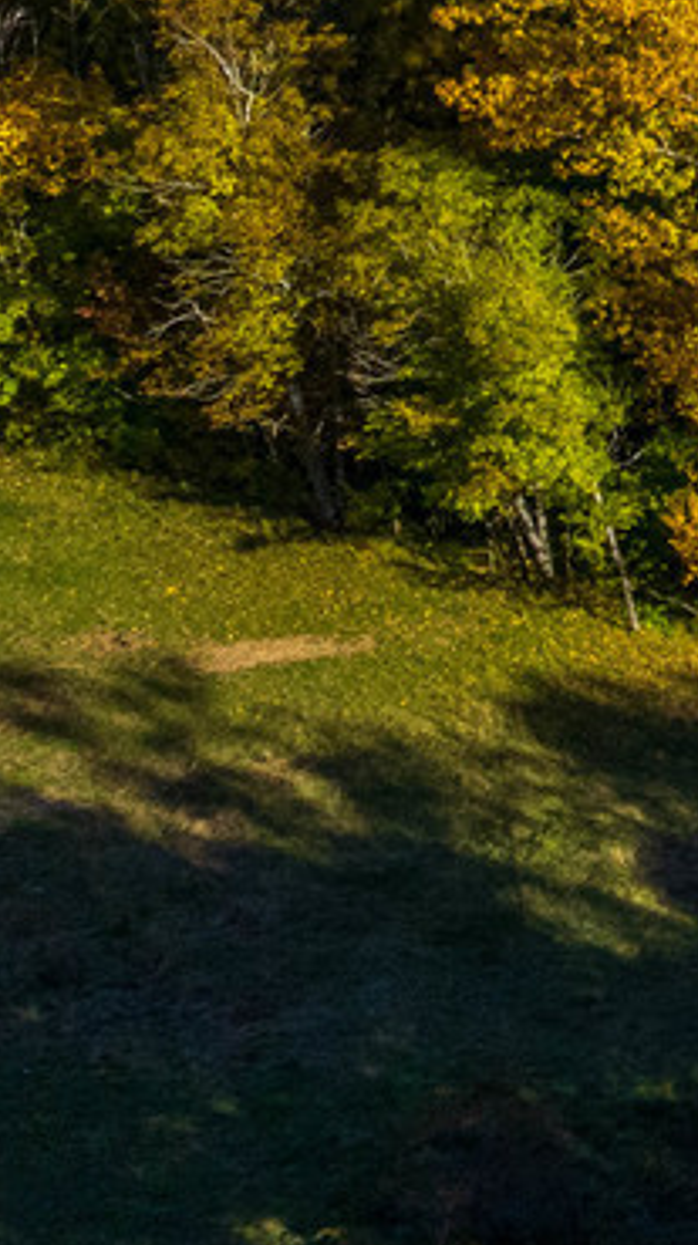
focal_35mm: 100
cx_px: 2613
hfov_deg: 8.2
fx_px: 3297
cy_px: -196
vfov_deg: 20.2
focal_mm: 8.4
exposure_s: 1/2000
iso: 100
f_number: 2.8
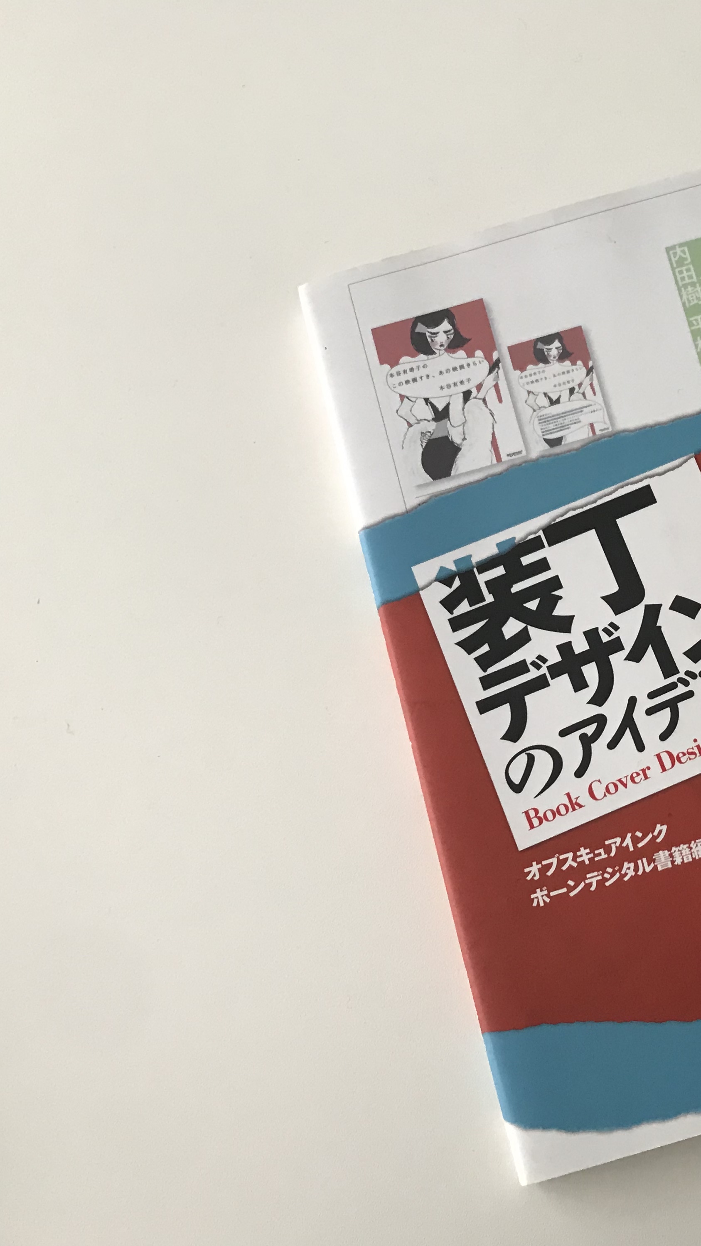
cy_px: 626
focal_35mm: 41
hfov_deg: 26.9
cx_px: 745
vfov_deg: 49.4
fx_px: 1355
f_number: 1.8
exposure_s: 1/20
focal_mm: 3.99
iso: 40
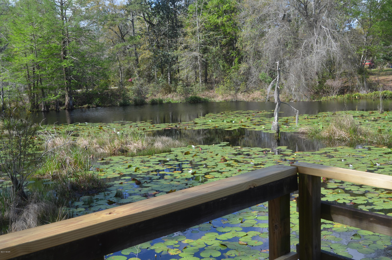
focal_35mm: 42
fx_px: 456
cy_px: 130
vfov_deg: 31.8
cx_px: 196
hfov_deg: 46.5
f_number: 8
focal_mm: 28
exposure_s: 1/250
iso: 200
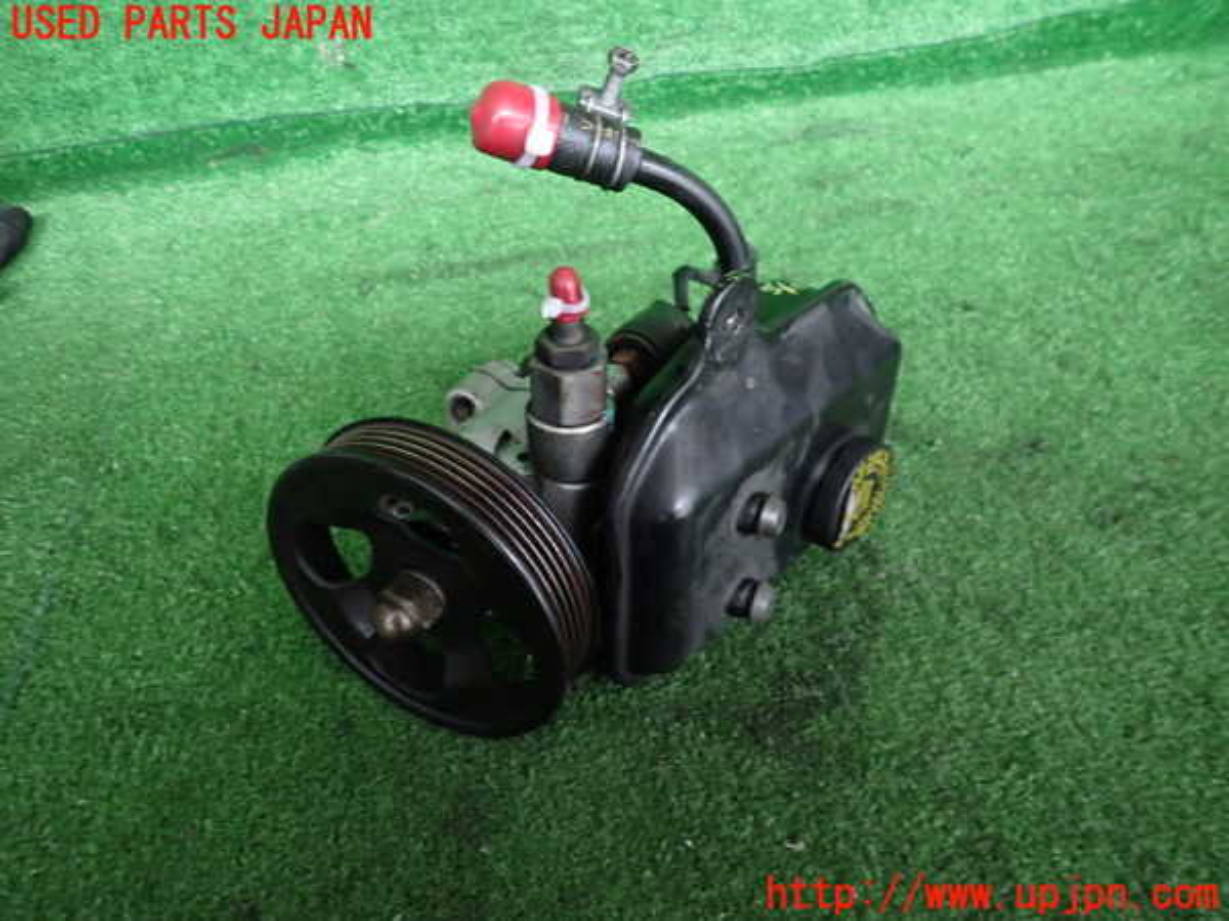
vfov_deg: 54.9
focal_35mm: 25
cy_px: 460
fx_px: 888
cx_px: 614
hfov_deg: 69.4
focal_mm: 4.5
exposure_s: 1/30
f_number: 2
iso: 640
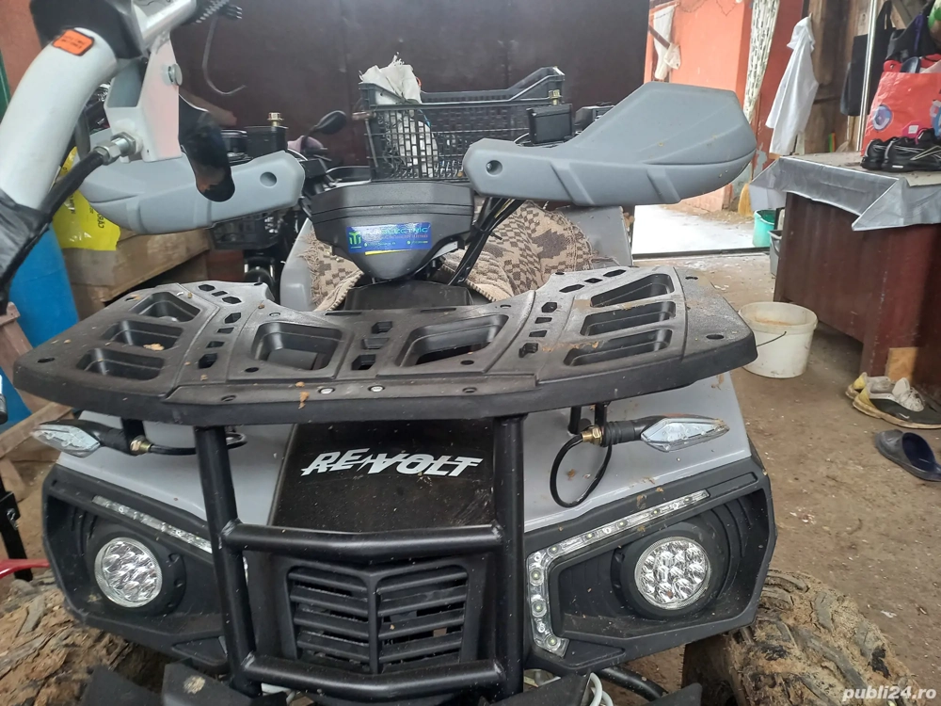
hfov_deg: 69.4
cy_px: 353
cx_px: 470
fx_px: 680
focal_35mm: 25
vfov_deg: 54.9
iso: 320
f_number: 1.8
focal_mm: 4.65
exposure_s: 1/50
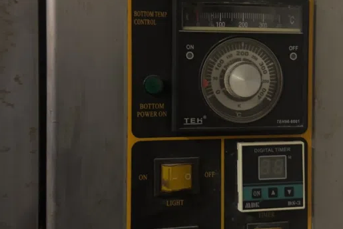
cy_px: 90
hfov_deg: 59.6
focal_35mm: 31
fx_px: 296
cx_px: 210
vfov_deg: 42.1
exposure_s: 1/50
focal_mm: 6.76
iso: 640
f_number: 1.78
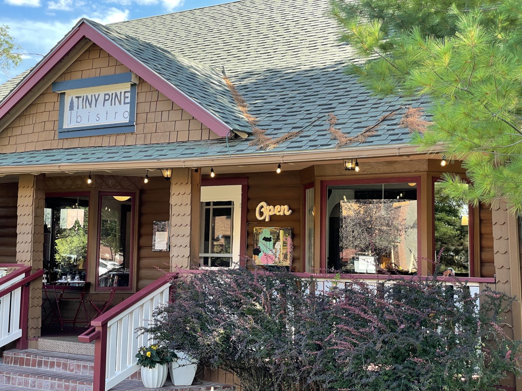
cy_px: 196
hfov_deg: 36.8
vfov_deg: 28.0
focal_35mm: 52
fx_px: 784
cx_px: 261
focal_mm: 6
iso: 25
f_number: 2
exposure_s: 1/136
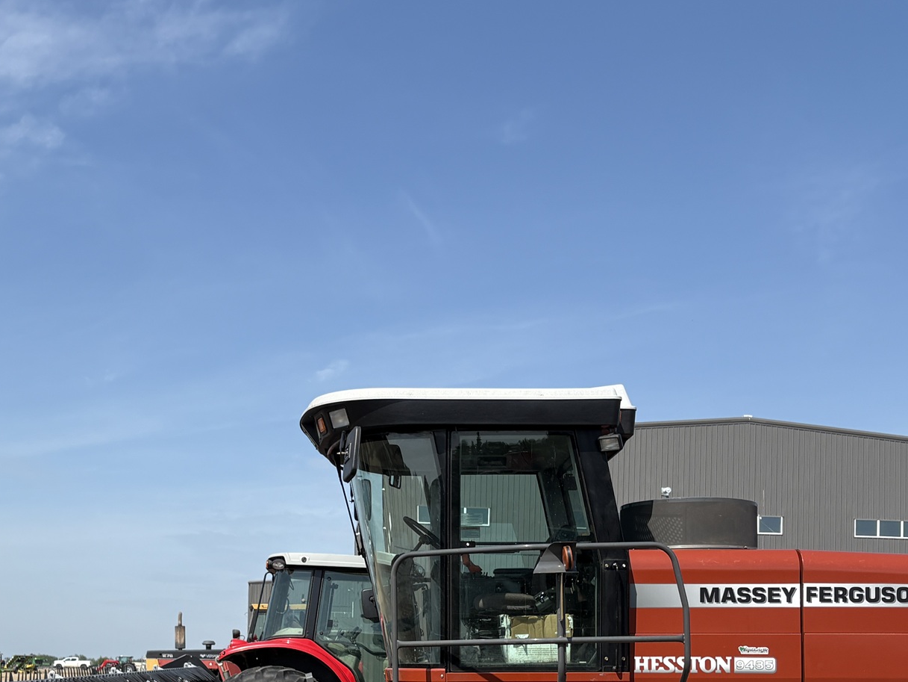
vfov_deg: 27.9
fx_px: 1312
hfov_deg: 38.1
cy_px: 630
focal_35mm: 50
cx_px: 397
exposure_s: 1/3279
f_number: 1.6
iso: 50
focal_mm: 5.96
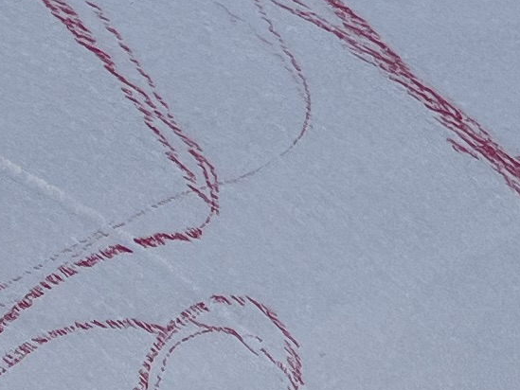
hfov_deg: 10.3
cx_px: -8
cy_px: 547
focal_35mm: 191
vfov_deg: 7.7
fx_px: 2870
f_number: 1.6
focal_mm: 5.1
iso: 50
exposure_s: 1/5848
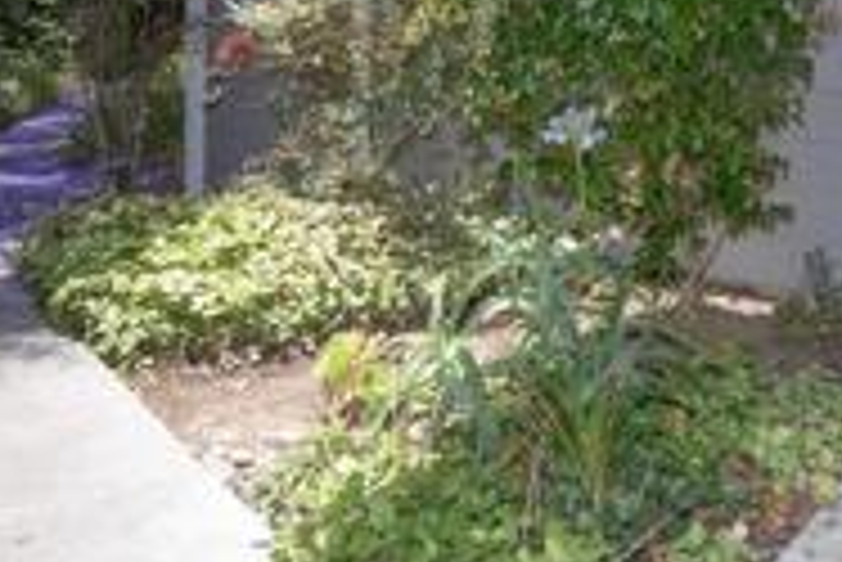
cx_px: 635
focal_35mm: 48
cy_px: -47
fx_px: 1124
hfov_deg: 39.9
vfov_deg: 26.1
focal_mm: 14
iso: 250
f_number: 9
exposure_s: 1/250
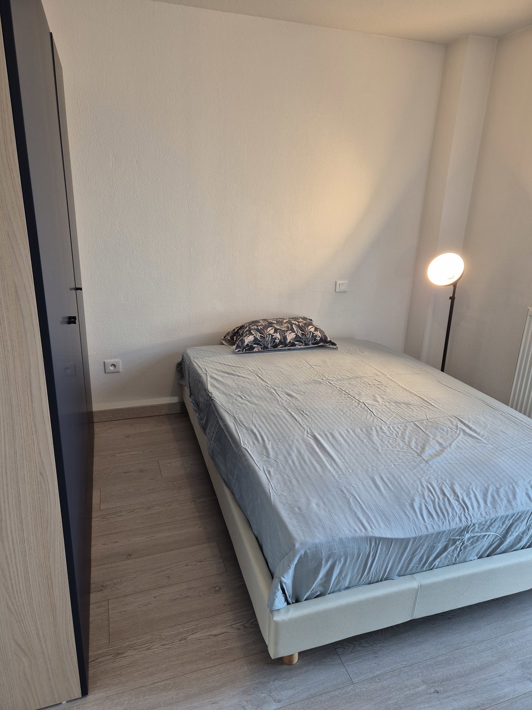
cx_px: 266
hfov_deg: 58.9
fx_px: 471
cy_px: 355
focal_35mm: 23
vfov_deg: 73.9
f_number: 1.8
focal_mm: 5.4
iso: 160
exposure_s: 1/100
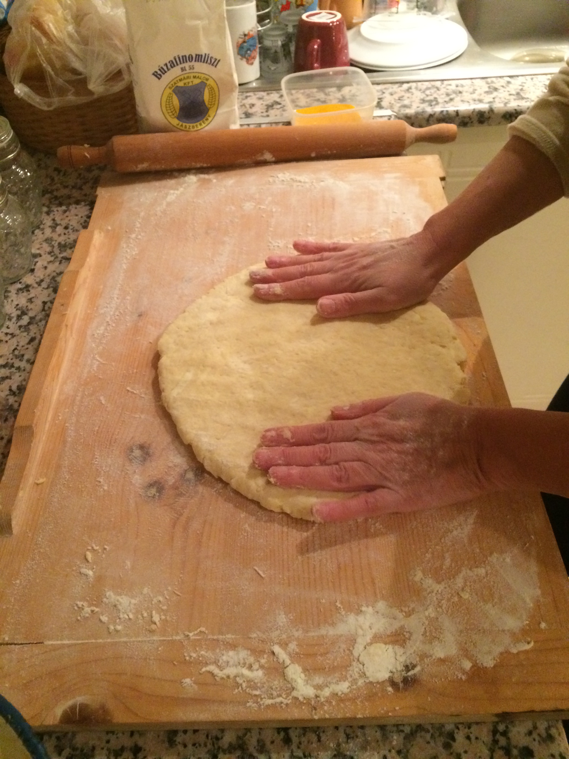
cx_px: 284
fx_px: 636
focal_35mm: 29
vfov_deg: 61.7
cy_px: 380
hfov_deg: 48.2
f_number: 2.2
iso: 320
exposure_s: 1/25
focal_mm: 4.15
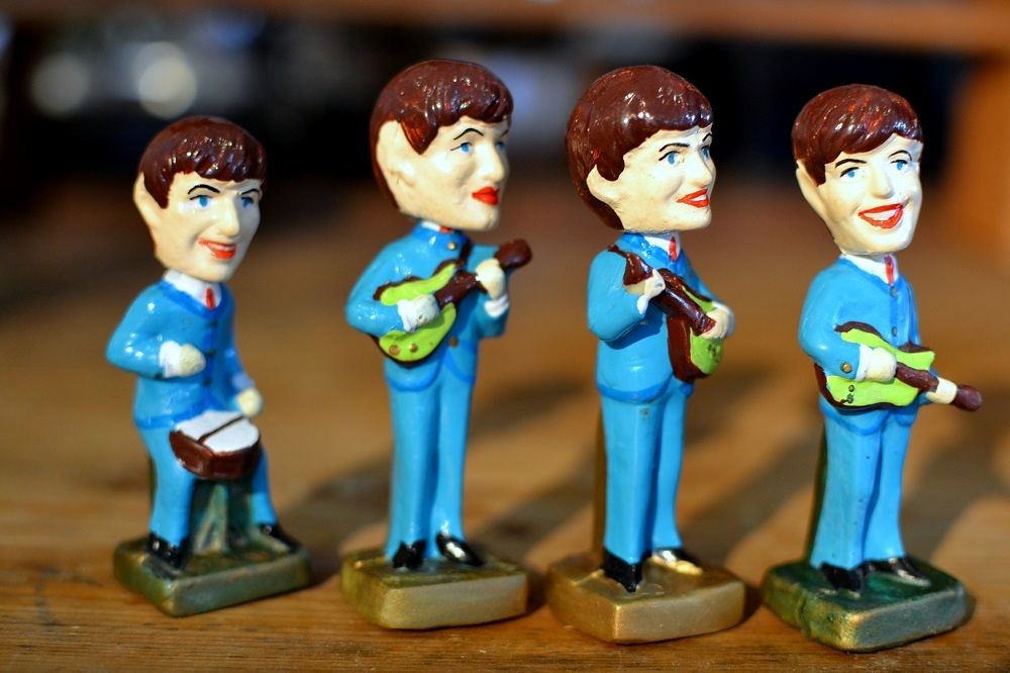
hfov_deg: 37.9
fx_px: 1472
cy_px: 336
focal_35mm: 52
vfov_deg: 25.7
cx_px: 505
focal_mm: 35
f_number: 2.8
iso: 400
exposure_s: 1/60
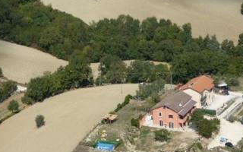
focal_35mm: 116
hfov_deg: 18.0
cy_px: 86
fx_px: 768
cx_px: 125
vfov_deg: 11.3
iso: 100
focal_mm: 16.5
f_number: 5.1
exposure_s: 1/800
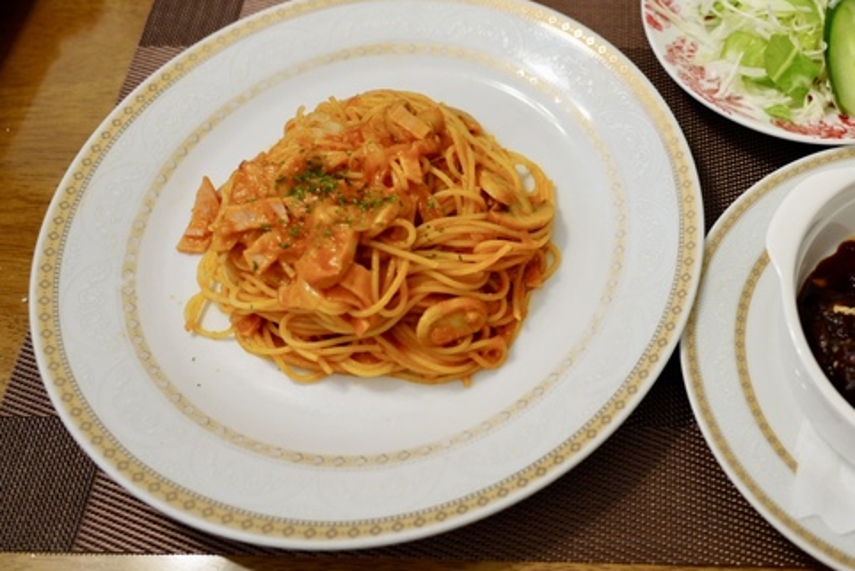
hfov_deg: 46.3
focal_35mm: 41
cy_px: 228
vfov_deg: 32.6
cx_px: 599
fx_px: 974
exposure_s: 1/30
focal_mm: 29
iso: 640
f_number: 4
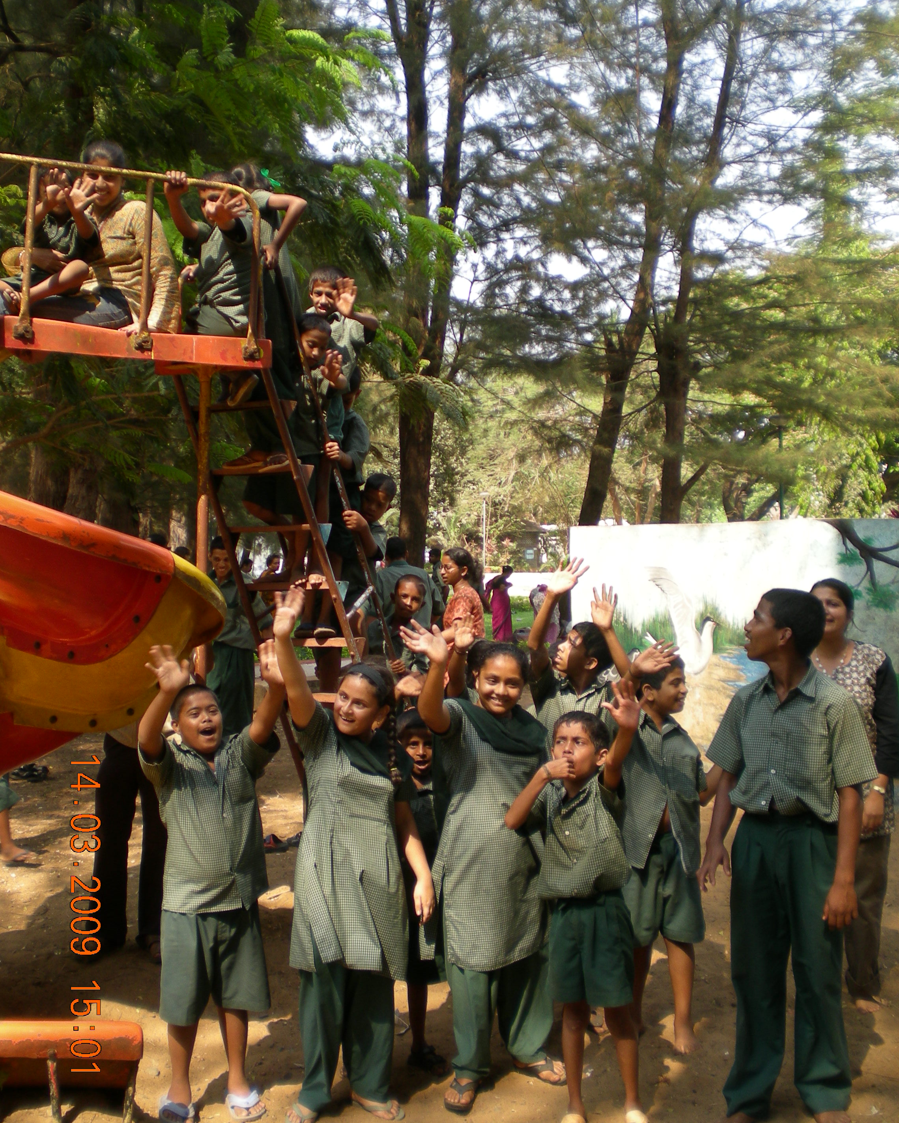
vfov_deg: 45.8
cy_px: 531
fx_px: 1330
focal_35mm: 40
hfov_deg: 37.3
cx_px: 445
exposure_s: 1/113
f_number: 3.1
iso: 50
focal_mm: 6.3
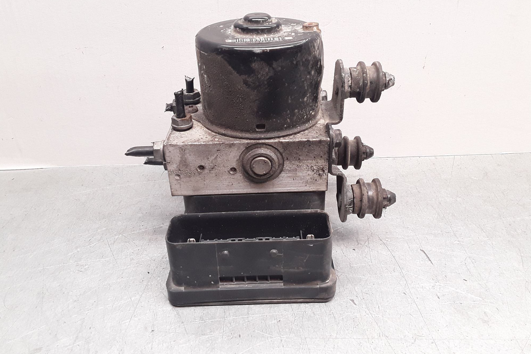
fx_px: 442
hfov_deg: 61.9
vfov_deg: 43.5
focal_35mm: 30
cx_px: 264
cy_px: 160
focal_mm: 2.91
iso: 100
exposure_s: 1/50
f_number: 1.9
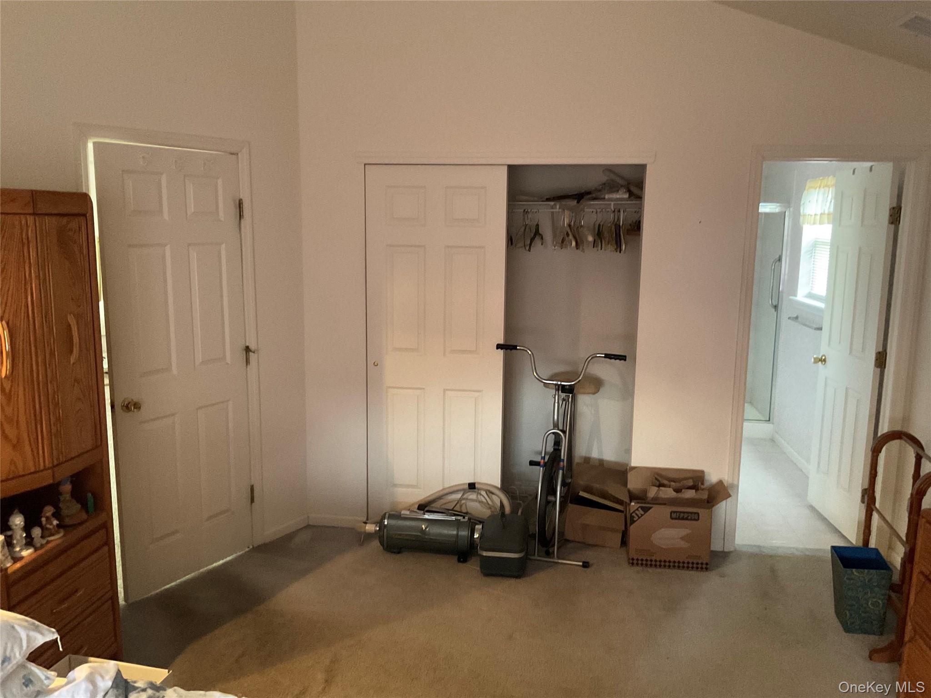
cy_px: 349
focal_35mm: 29
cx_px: 466
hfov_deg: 61.7
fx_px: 780
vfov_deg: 48.2
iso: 500
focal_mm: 3
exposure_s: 1/30
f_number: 1.8
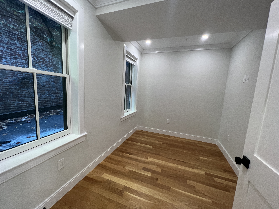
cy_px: 104
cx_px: 140
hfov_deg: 106.2
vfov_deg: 89.9
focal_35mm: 13
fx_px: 105
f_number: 1.8
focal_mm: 1.57
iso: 200
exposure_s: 1/120
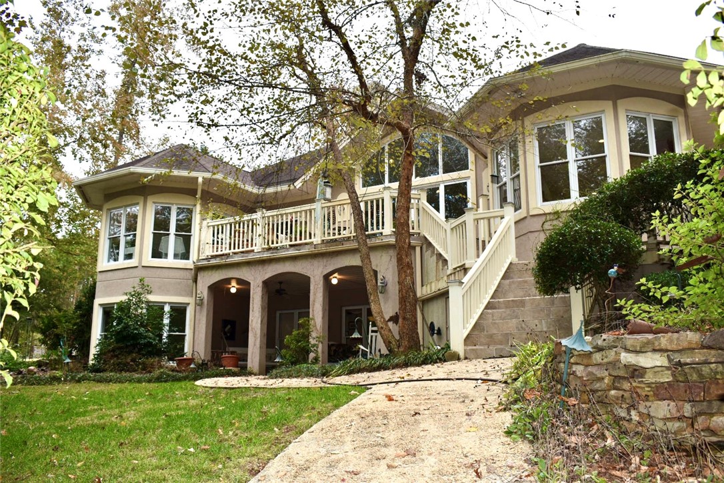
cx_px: 362
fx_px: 633
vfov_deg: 41.7
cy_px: 242
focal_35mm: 32
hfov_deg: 59.5
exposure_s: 1/125
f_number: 5.6
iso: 160
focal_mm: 21
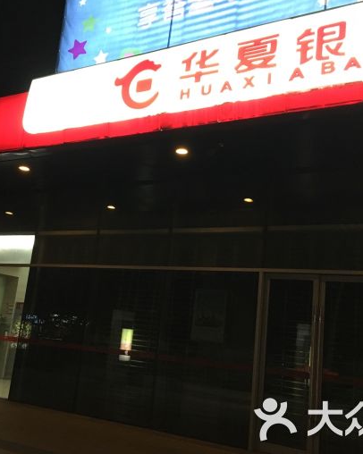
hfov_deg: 38.2
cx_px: 165
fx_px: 524
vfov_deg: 46.9
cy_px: 231
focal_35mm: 39
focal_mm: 4.15
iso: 200
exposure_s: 1/20
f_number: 2.2
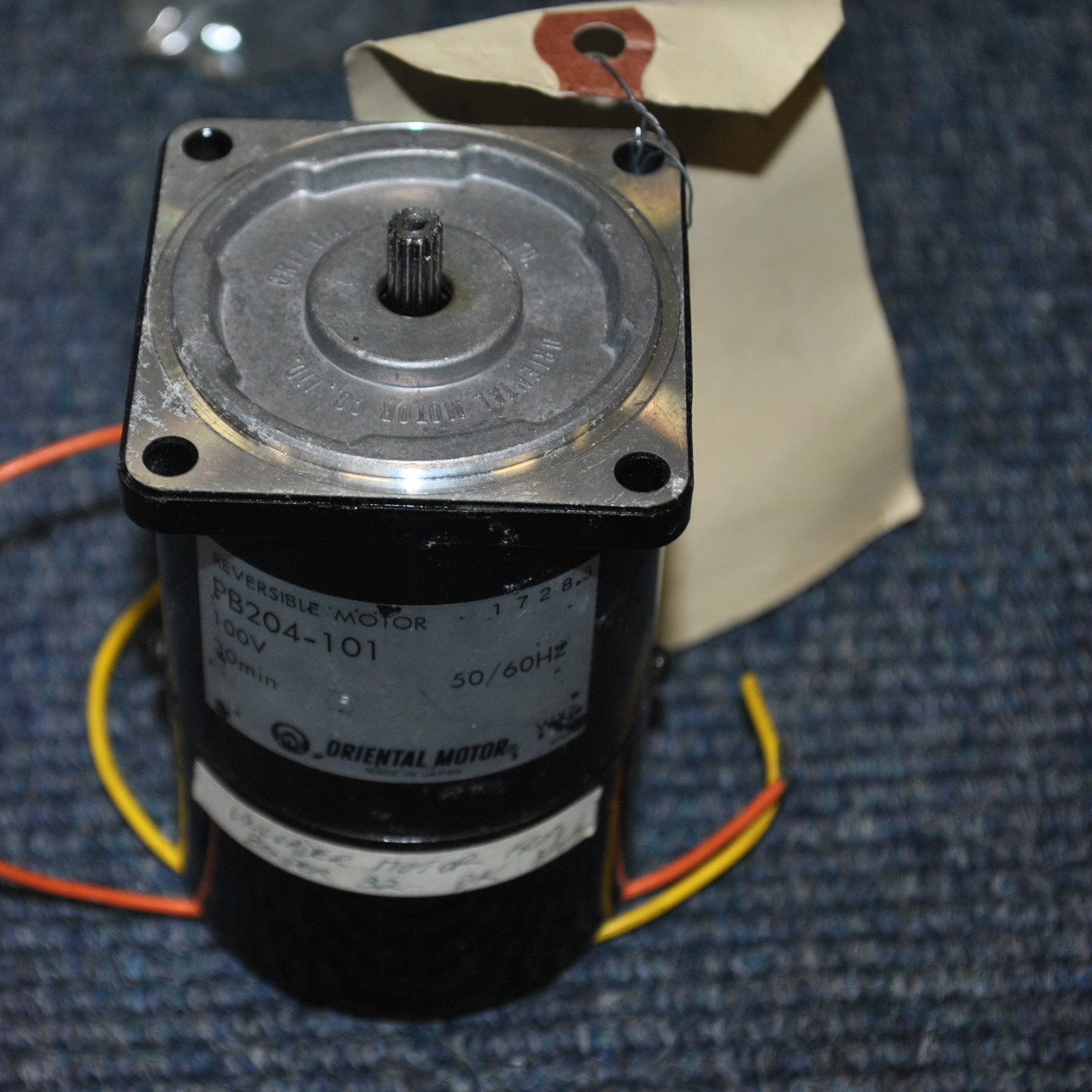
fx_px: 3284
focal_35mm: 92
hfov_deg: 18.8
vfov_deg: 18.9
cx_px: 324
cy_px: 546
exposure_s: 1/60
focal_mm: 48
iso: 200
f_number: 5.3
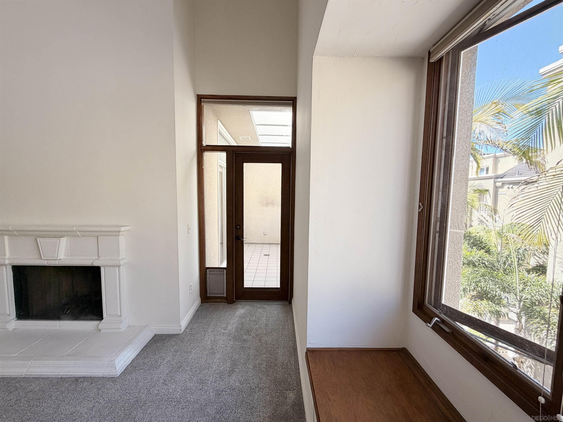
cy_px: 211
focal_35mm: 14
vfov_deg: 85.7
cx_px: 282
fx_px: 228
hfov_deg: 102.1
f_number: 2.2
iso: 50
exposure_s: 1/145
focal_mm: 2.22
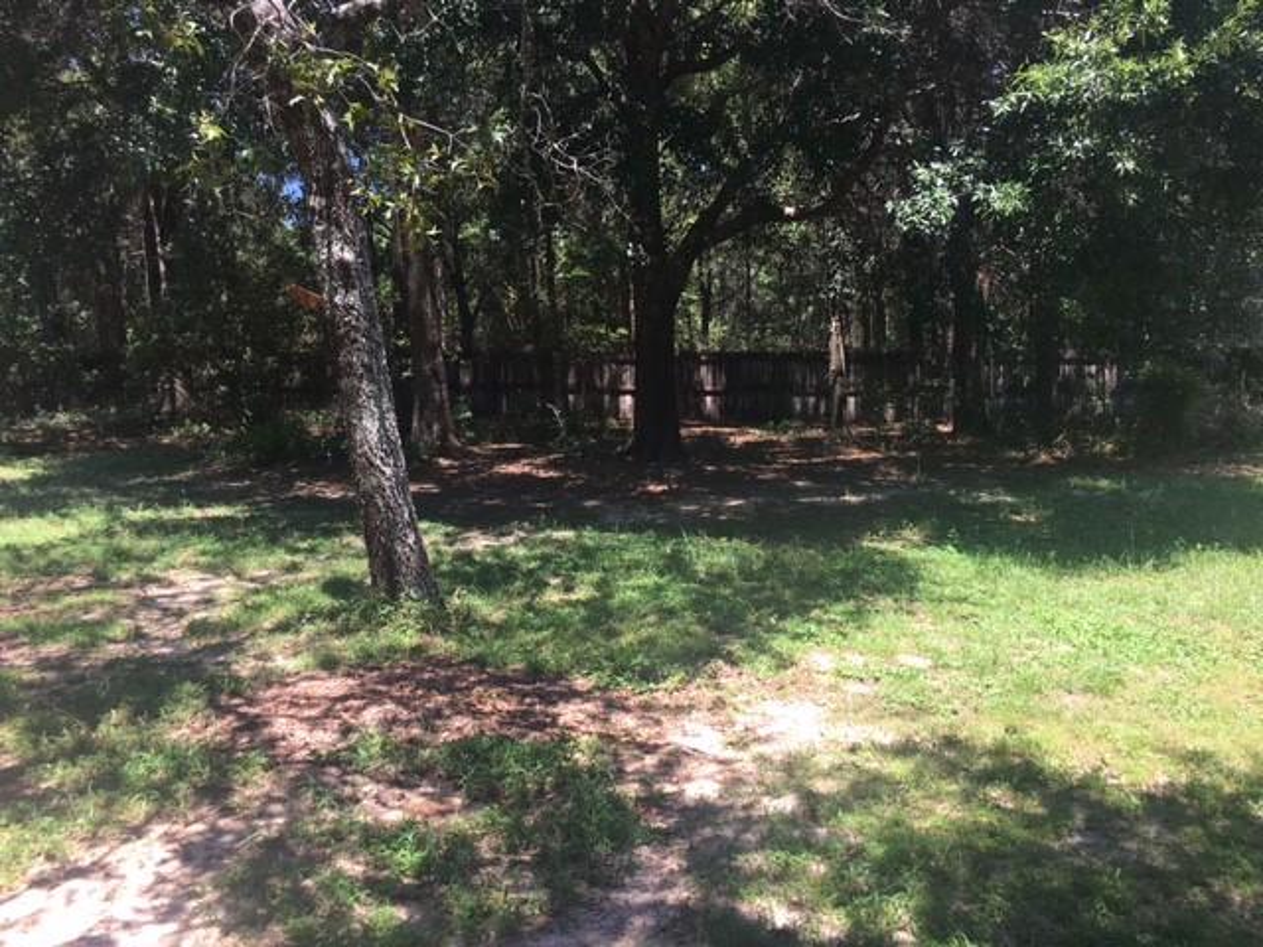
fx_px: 1058
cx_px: 632
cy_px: 474
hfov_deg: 61.7
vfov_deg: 48.2
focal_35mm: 29
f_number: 2.2
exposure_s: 1/342
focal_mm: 4.15
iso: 25
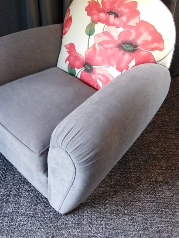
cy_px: 80
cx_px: 73
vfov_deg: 48.1
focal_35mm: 38
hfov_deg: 37.6
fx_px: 262
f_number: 2.2
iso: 426
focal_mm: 3.46
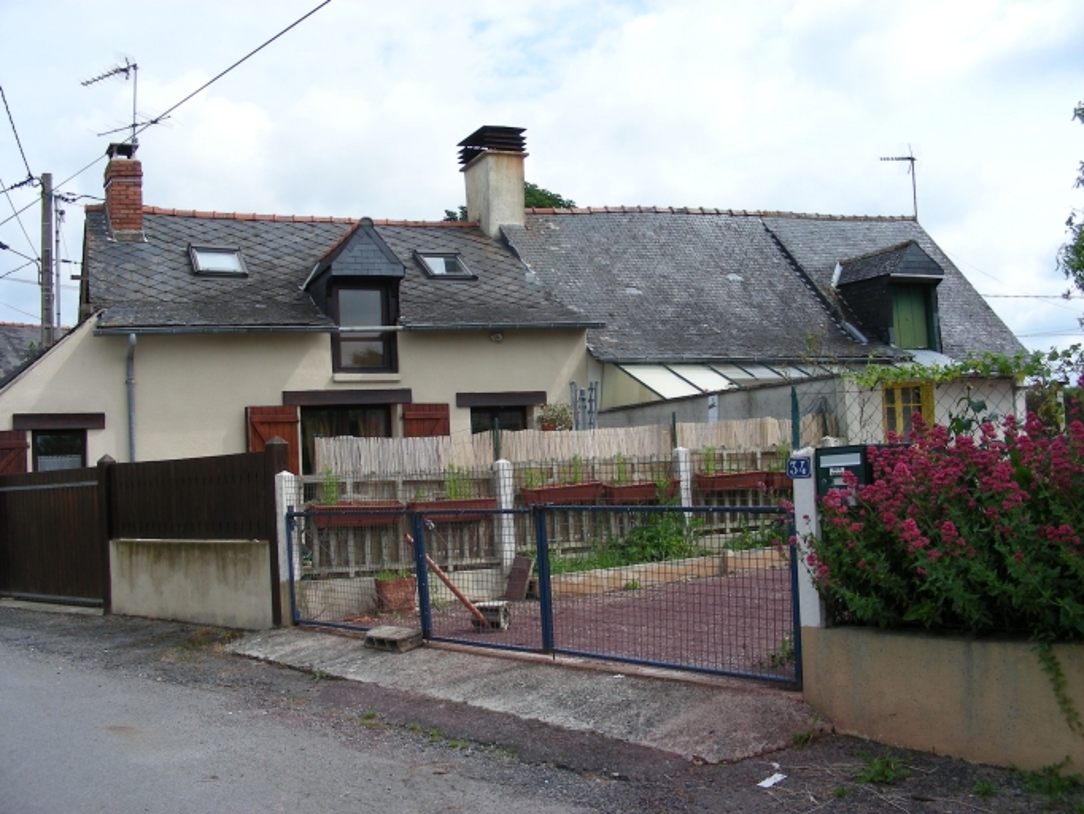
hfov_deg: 49.0
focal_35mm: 38
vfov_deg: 37.7
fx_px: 1190
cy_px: 407
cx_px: 542
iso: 50
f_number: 4
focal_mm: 6.3
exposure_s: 1/484
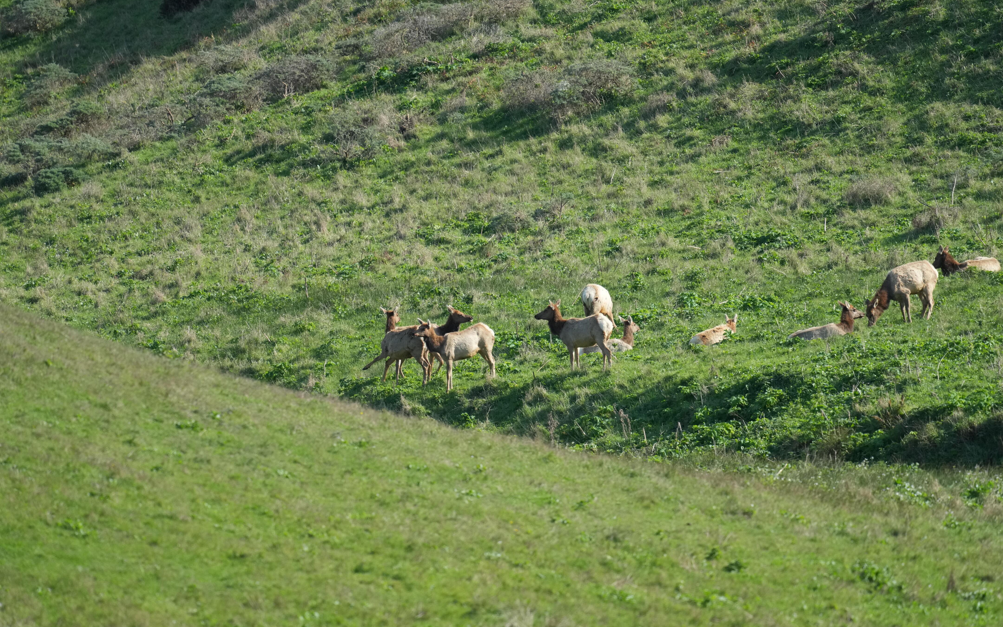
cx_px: 502
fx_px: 16730
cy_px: 328
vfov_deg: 2.1
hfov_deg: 3.4
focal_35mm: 612
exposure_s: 1/2000
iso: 1250
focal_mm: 600
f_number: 5.6
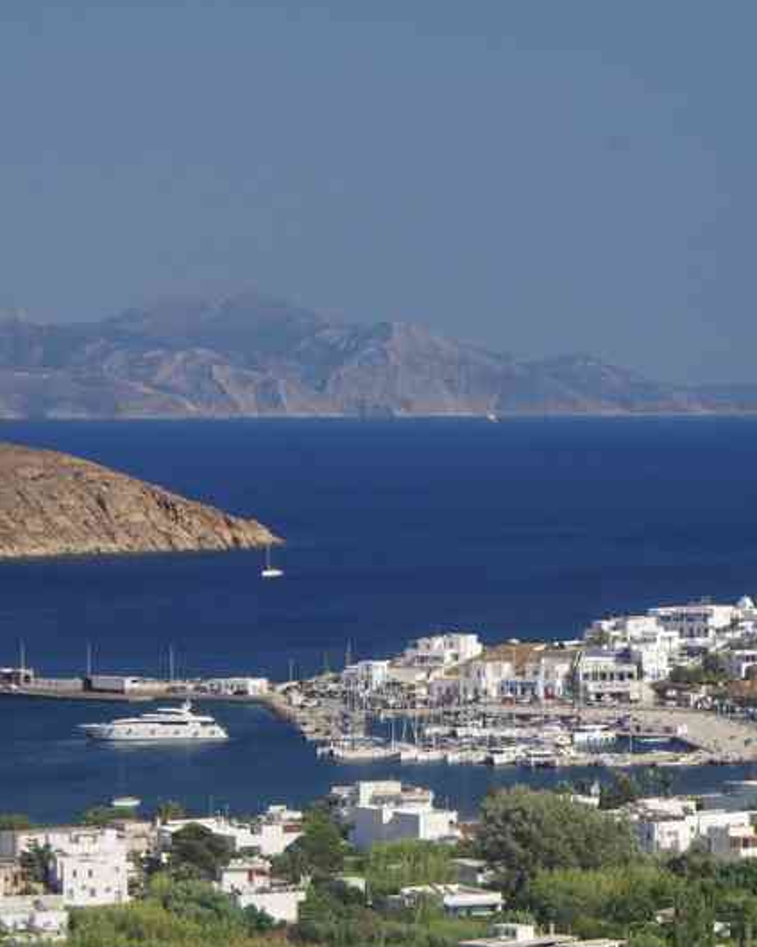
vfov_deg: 11.2
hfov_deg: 8.9
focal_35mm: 173
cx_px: 779
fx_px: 4843
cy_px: 560
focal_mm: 65
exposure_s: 1/125
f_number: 11
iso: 200
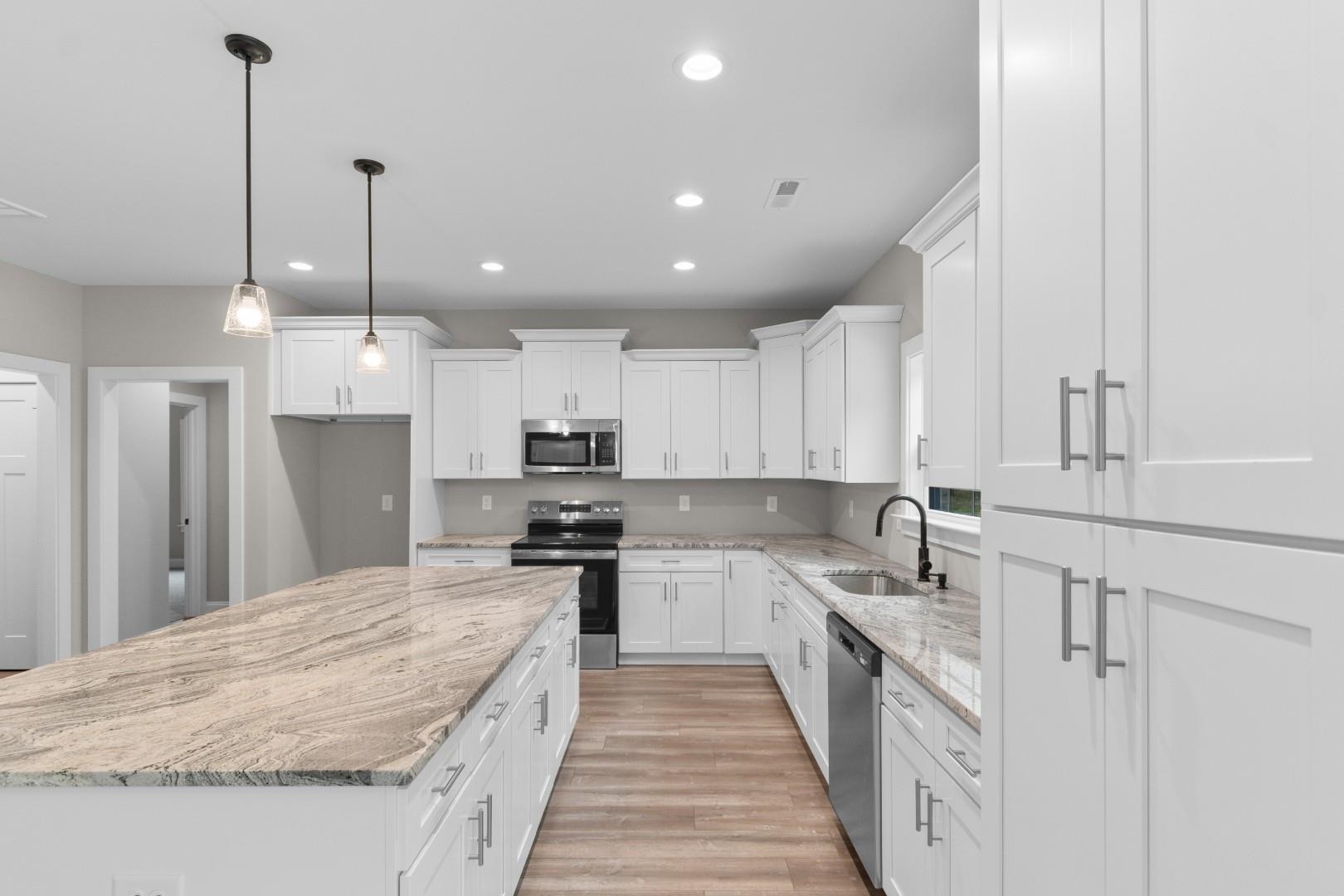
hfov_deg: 93.3
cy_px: 448
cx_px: 672
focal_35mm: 17
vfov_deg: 70.4
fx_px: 635
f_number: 4.8
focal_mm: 11.5
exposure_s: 1/1.25
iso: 100
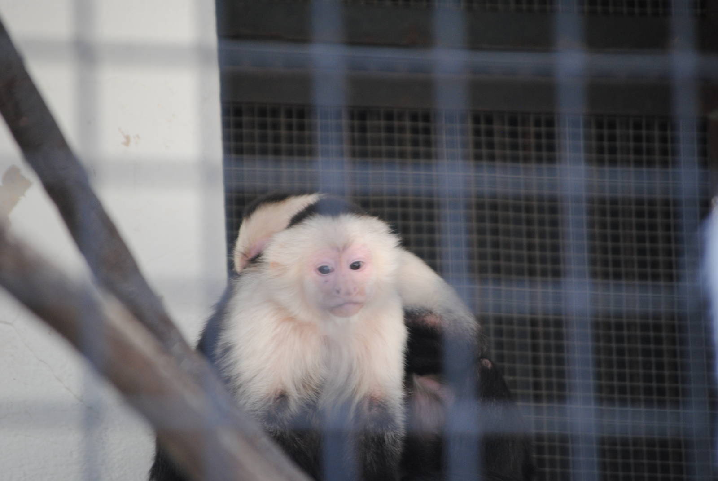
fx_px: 5691
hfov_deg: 7.2
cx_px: 359
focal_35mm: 285
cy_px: 240
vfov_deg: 4.8
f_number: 5.6
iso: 400
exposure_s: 1/80
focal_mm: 190
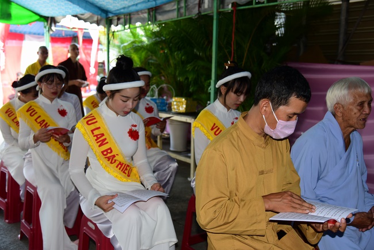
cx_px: 187
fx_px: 364
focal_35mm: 35
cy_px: 125
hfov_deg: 54.4
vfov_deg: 37.9
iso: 320
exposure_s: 1/60
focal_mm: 35
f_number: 4
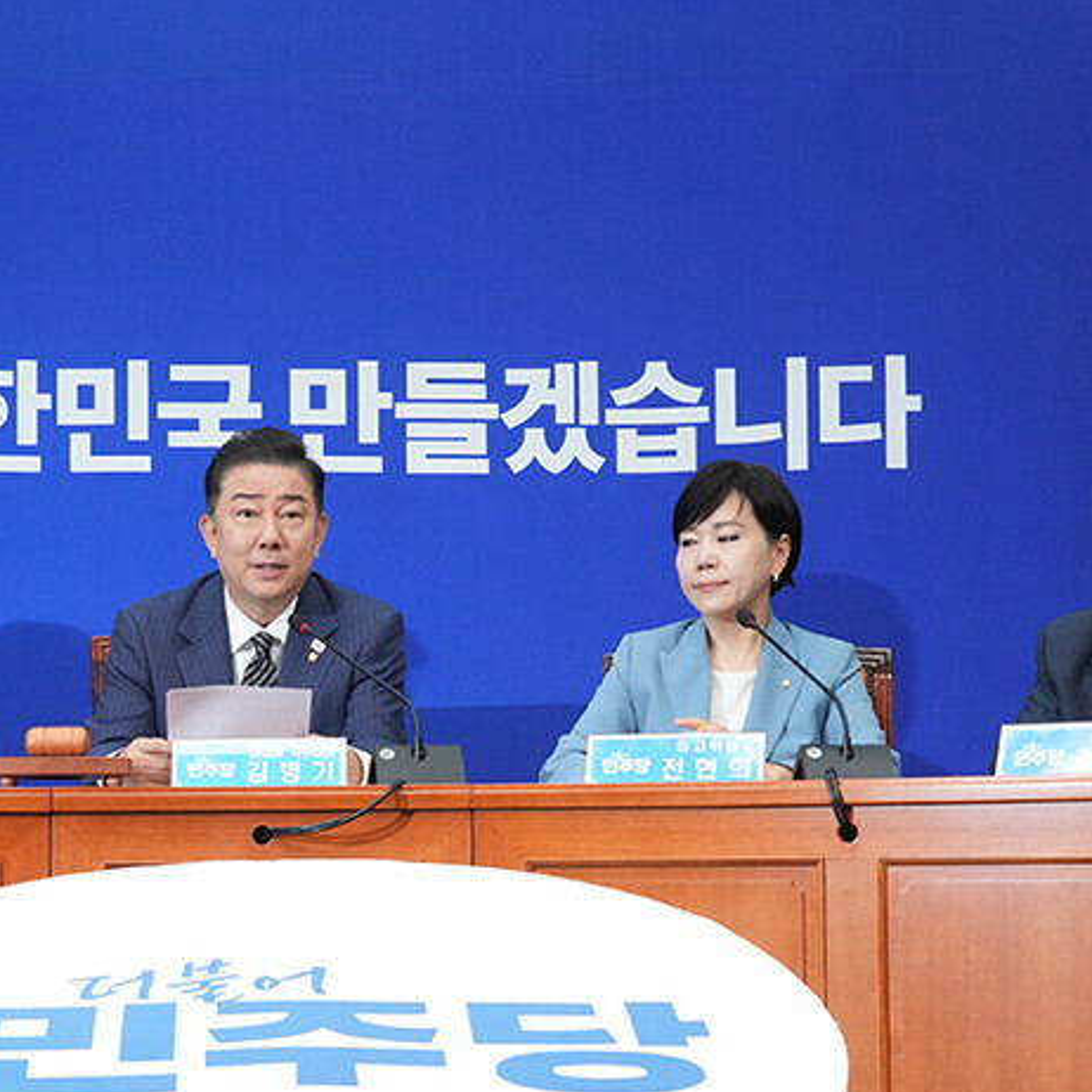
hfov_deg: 20.7
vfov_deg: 20.8
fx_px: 2962
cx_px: 262
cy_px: 730
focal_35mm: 83
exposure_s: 1/200
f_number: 8
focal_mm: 47
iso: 3200
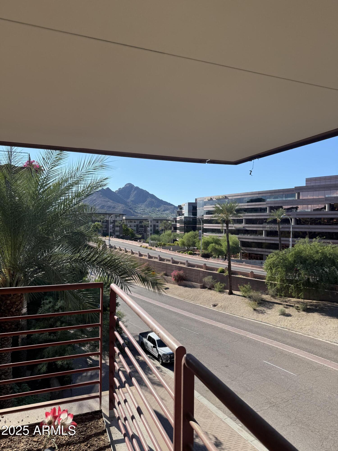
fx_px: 312
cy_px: 226
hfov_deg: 56.8
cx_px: 169
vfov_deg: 71.6
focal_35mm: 24
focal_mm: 6.76
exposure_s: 1/3279
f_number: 1.78
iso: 80
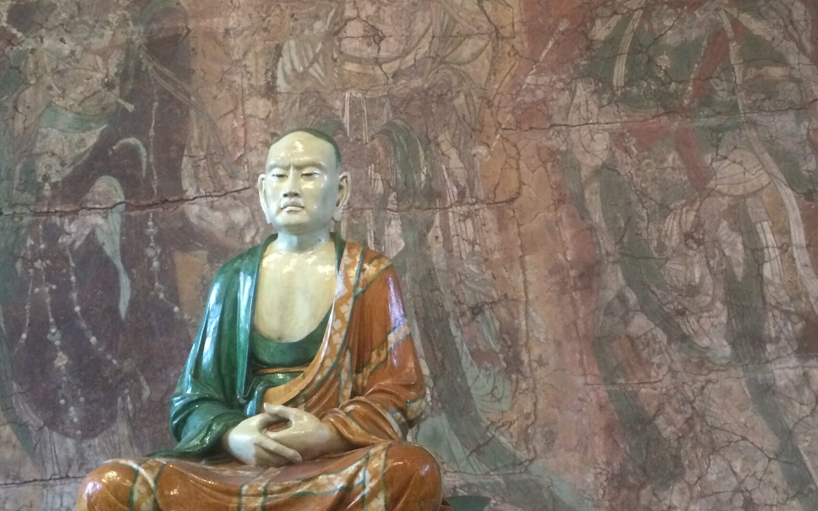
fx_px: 1025
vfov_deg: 27.8
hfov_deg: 42.9
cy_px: 177
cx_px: 544
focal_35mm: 46
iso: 320
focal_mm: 4.15
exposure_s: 1/20
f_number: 2.2
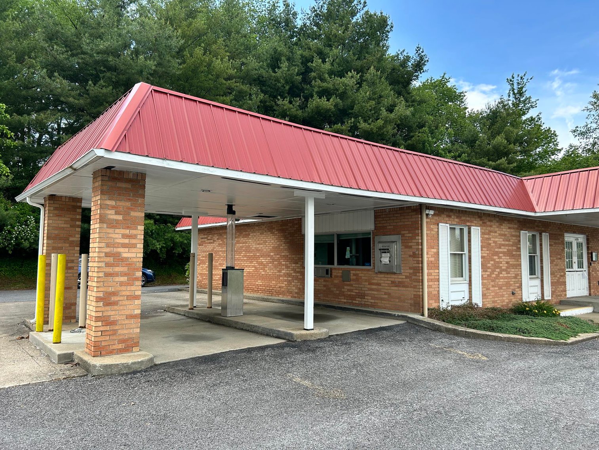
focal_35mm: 26
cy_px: 225
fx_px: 450
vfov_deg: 53.1
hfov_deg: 67.3
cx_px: 300
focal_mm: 5.7
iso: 50
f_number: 1.5
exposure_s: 1/1009
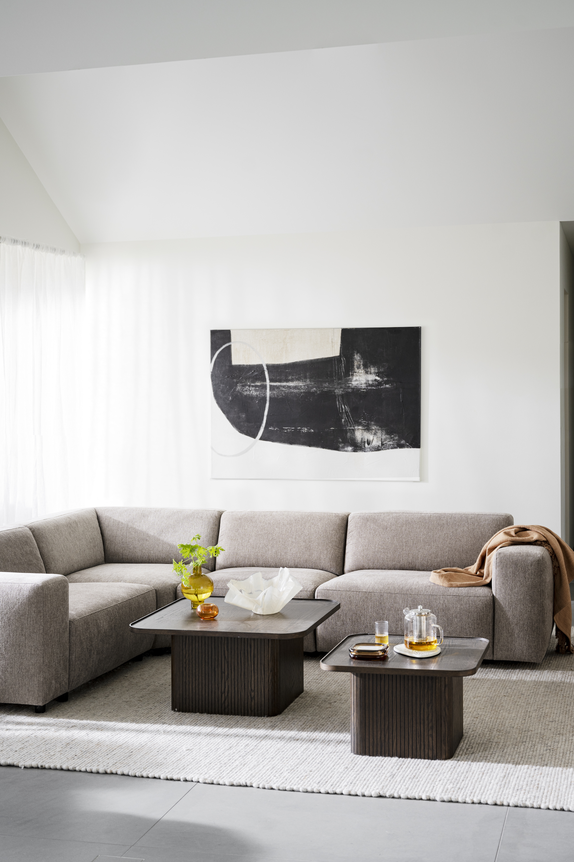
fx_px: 1124
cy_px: 431
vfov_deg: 41.9
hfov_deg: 28.6
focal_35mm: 47
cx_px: 287
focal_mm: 47
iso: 100
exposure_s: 1/5
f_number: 4.5
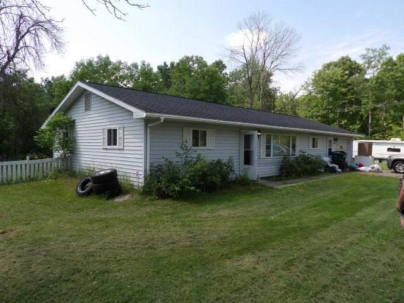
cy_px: 152
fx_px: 280
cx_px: 202
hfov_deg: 71.6
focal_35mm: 24
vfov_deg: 56.8
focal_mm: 4.3
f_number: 3.2
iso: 100
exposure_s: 1/612
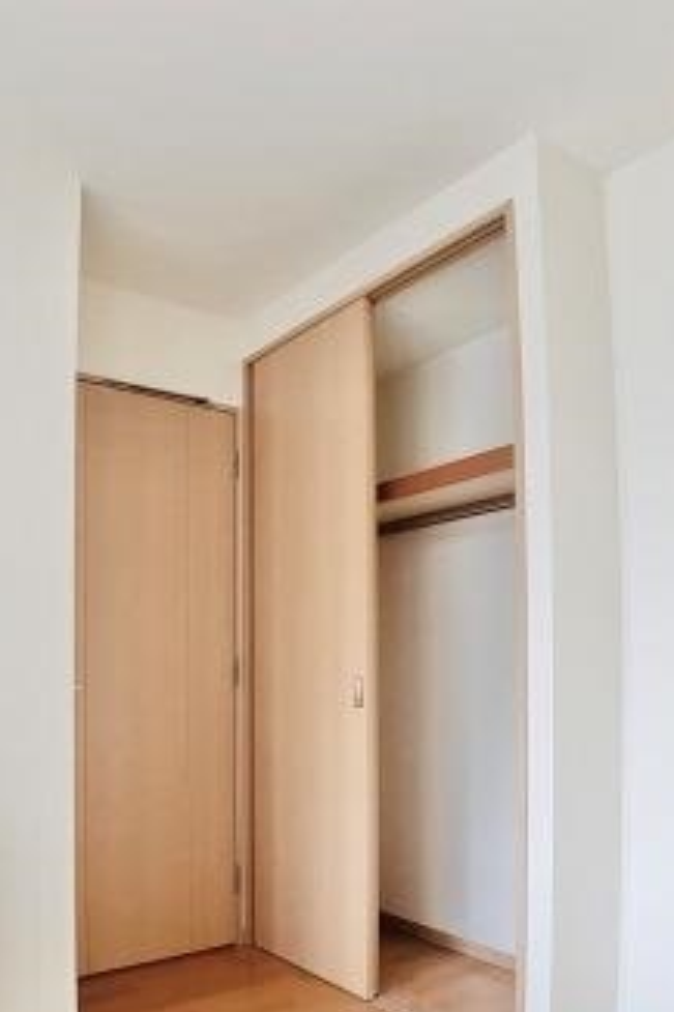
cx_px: 239
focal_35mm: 40
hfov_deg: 33.1
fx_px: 1124
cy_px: 692
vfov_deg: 47.5
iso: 250
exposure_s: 1/60
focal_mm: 3.99
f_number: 1.8
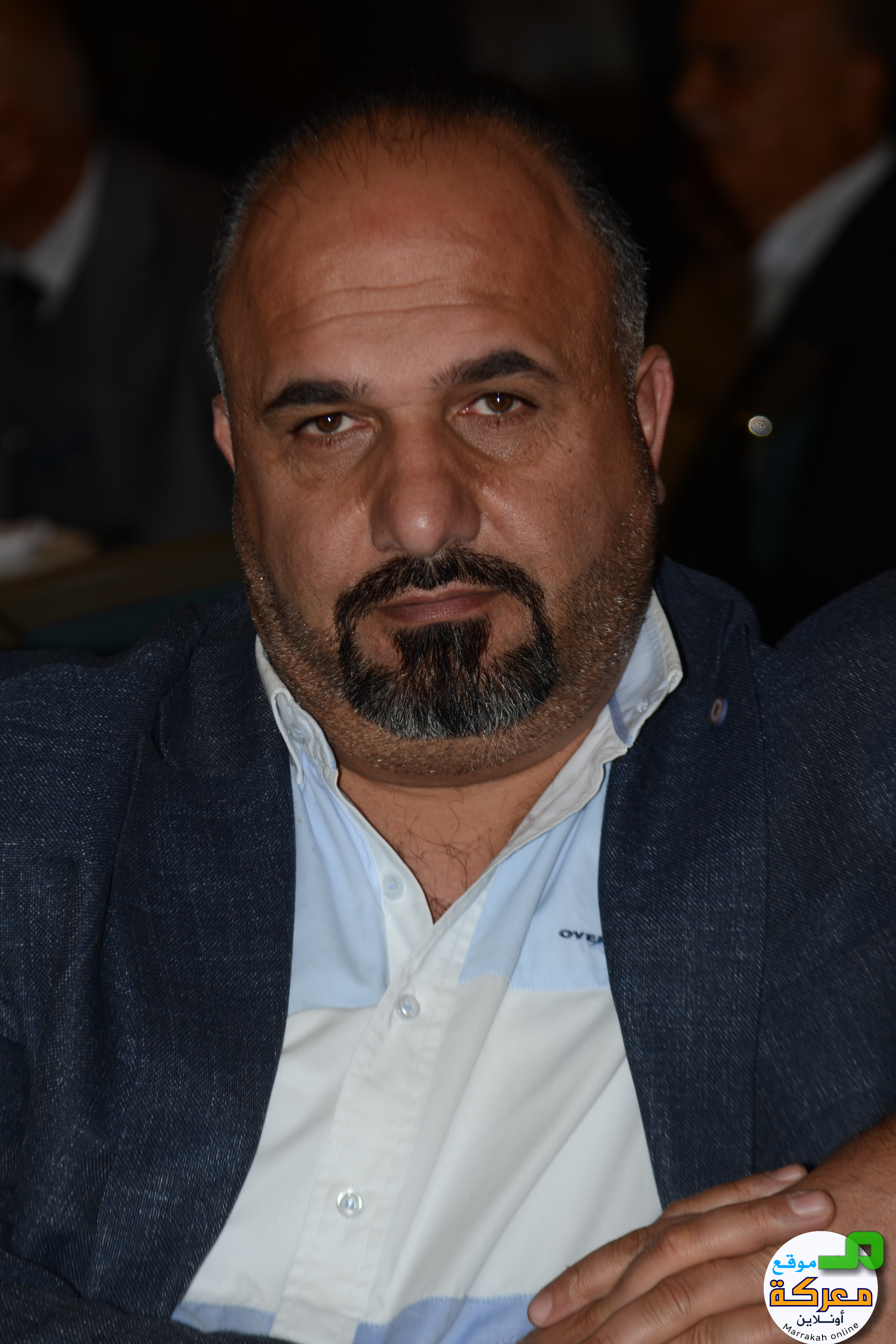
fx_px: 6420
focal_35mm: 172
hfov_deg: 8.0
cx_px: 446
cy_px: 665
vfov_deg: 11.9
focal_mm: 112
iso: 125
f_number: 4.5
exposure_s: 1/250
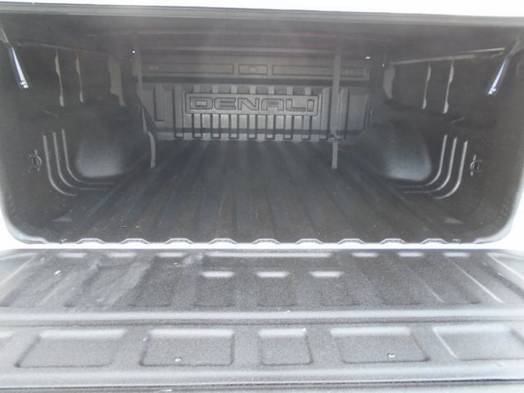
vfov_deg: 53.1
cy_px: 196
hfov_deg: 67.3
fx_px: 394
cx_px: 262
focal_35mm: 26
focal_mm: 4.6
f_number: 3.2
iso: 400
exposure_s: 1/15
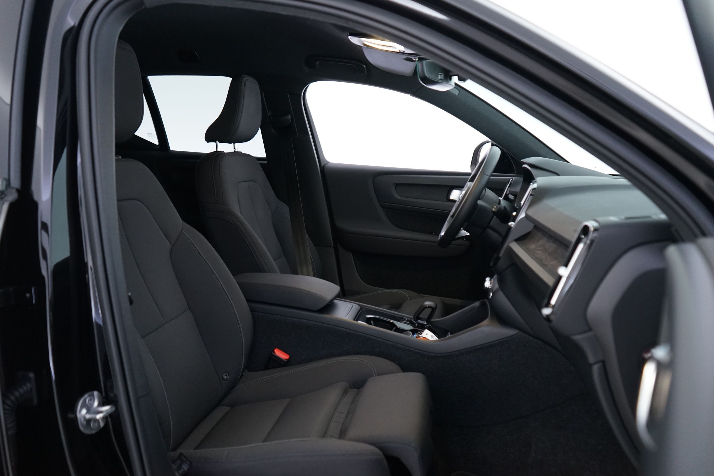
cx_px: 357
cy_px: 238
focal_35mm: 28
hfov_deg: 65.5
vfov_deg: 46.4
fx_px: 555
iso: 2000
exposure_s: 1/25
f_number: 4
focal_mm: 28
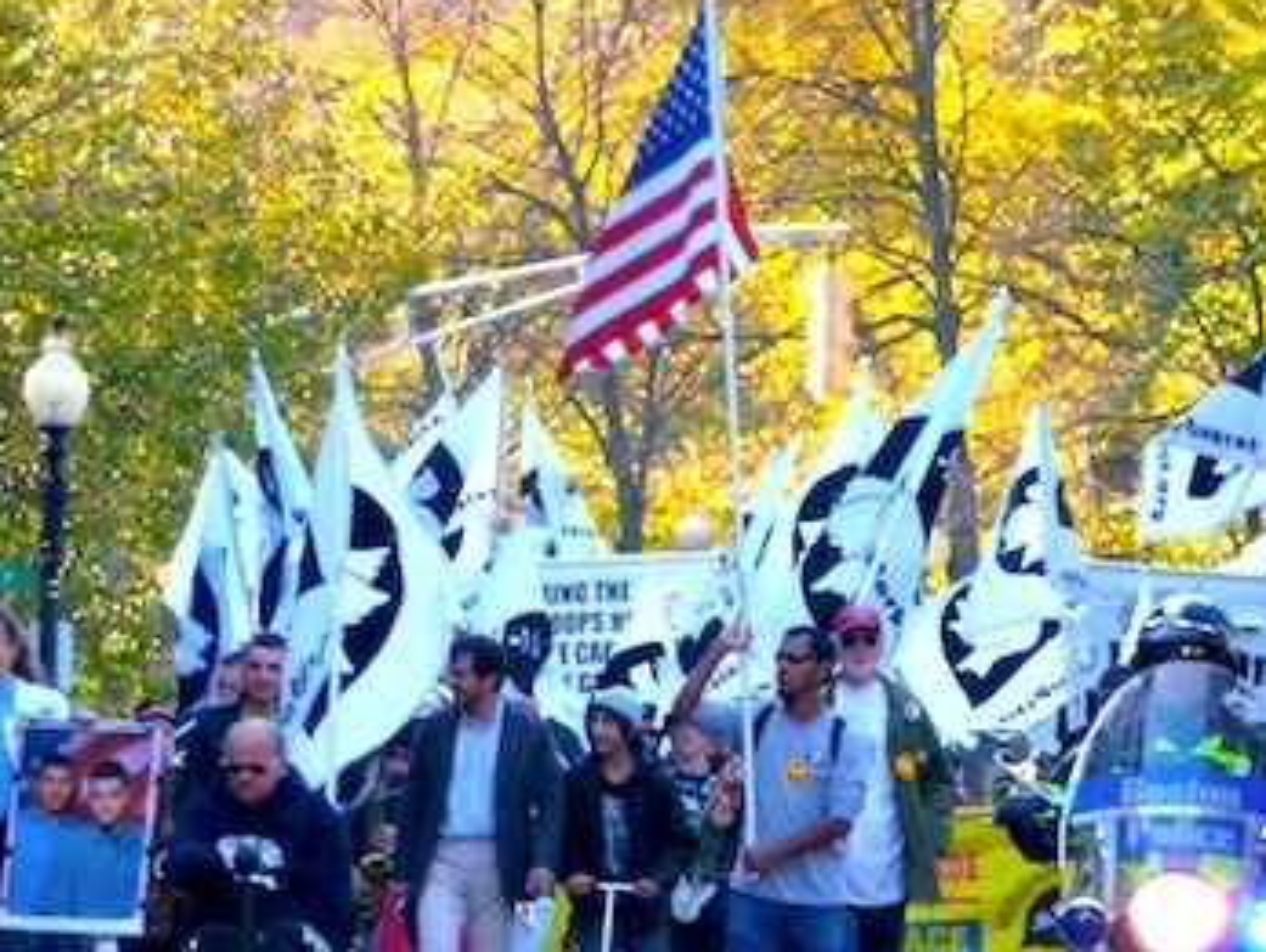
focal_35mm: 547
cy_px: 522
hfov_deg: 3.6
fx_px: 20026
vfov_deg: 2.7
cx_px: 763
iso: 400
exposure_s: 1/125
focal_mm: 68.8
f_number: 5.9
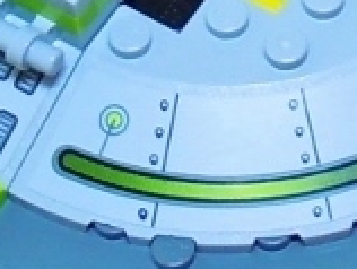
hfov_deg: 12.2
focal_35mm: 162
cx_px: 212
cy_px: -77
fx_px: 1673
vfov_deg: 9.0
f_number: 3.5
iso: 100
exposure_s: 1/13
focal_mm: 5.4
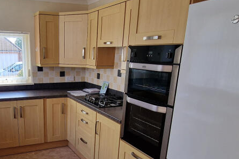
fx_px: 206
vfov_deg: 41.0
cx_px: 73
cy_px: 121
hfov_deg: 58.4
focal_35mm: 31
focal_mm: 2.2
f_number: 2.2
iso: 64
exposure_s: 1/100
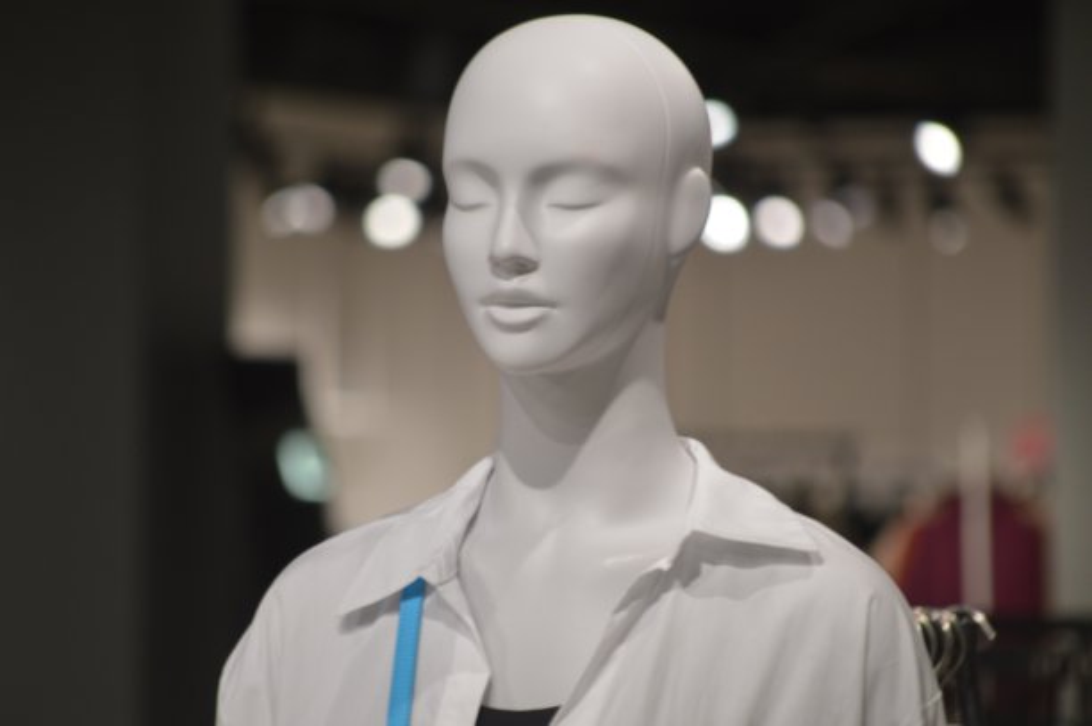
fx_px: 9092
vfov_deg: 4.6
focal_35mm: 300
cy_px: 363
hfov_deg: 6.9
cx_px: 546
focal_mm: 200
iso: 400
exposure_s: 1/60
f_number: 6.3
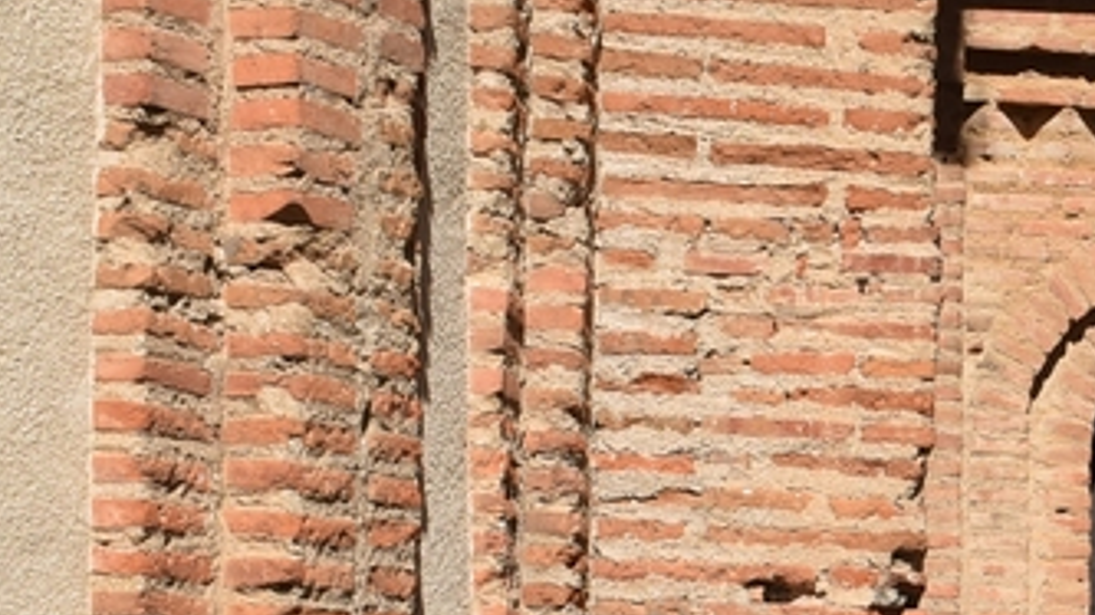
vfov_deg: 7.1
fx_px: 4934
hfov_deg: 12.2
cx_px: 1486
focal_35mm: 170
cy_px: 701
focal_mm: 30
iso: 200
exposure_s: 1/400
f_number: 10
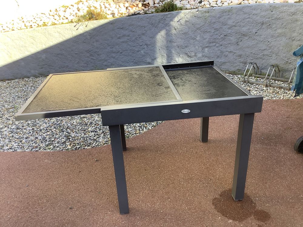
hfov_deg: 58.4
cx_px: 152
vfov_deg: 45.4
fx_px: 271
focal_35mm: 31
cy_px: 114
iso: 40
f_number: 2.4
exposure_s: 1/120
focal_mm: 3.3
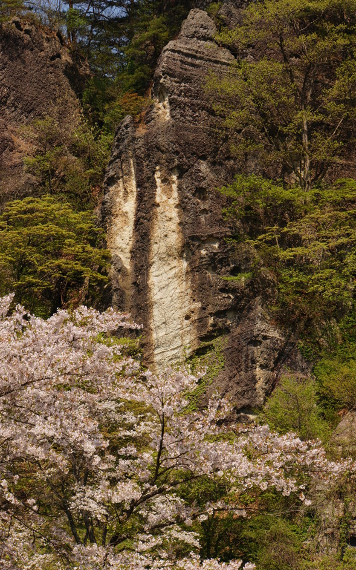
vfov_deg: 13.4
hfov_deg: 8.4
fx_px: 2431
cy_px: 294
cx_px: 151
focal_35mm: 157
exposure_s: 1/160
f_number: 10
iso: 100
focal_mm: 94.4
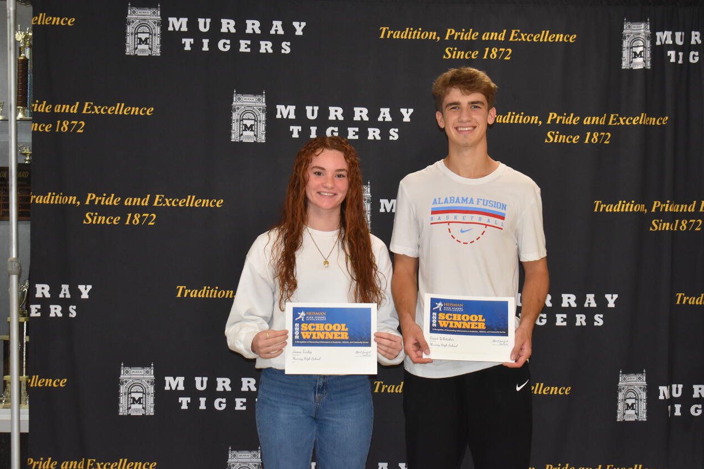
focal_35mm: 70
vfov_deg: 19.5
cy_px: 237
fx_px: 1369
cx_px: 355
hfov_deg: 28.8
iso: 1400
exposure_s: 1/125
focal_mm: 46
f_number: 5.3
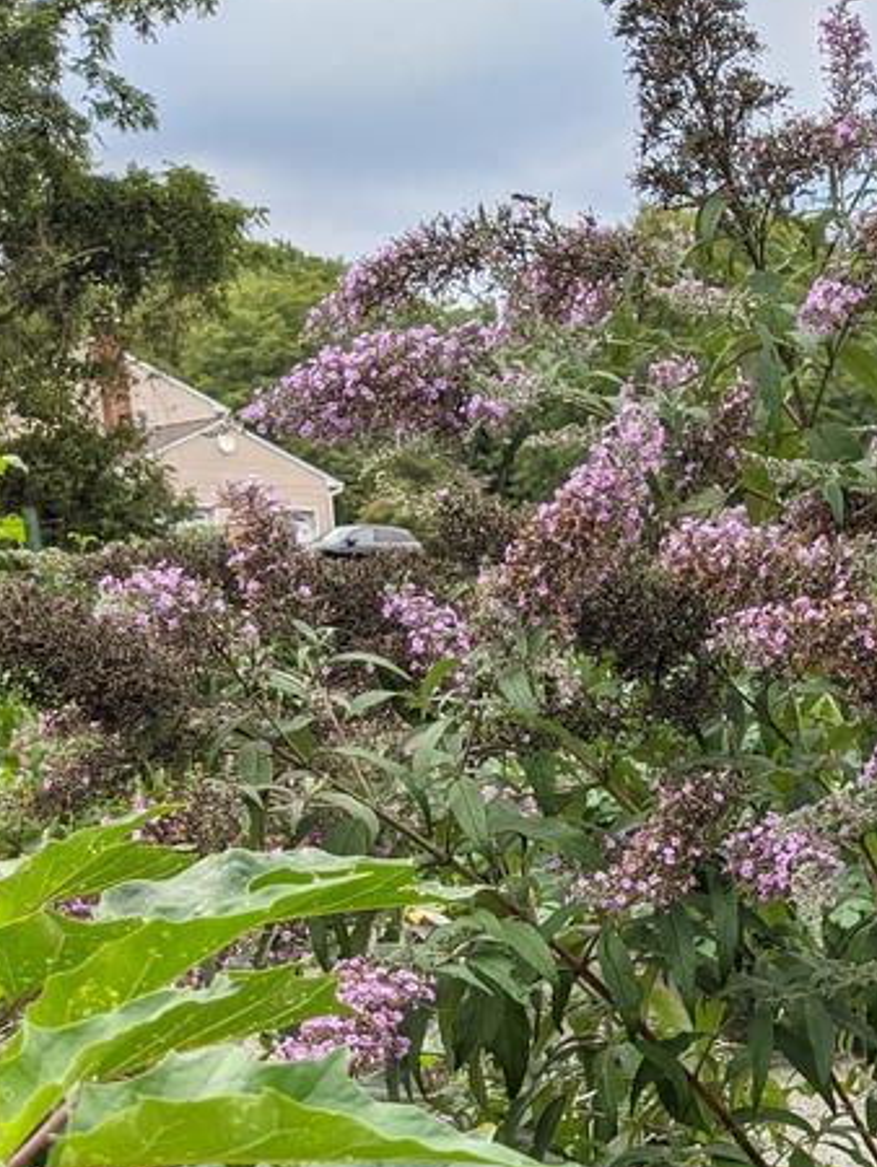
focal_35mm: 60
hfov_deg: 23.1
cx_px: 952
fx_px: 2025
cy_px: 1133
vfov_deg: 30.2
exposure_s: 1/316
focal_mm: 4.44
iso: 41
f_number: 1.8
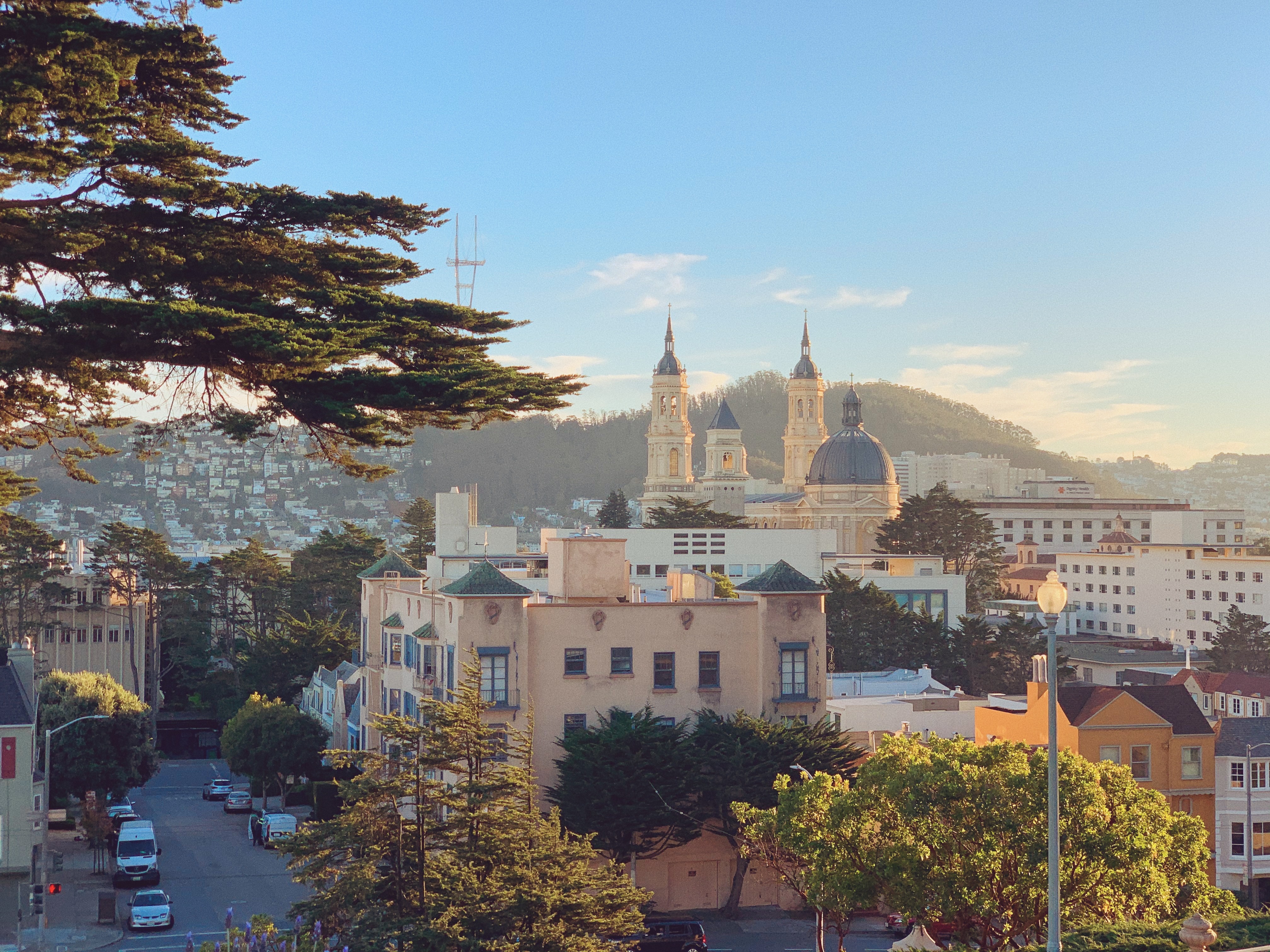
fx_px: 1908
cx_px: 635
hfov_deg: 36.8
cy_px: 476
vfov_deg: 28.0
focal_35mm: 52
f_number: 2.4
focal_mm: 6
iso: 16
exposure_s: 1/623
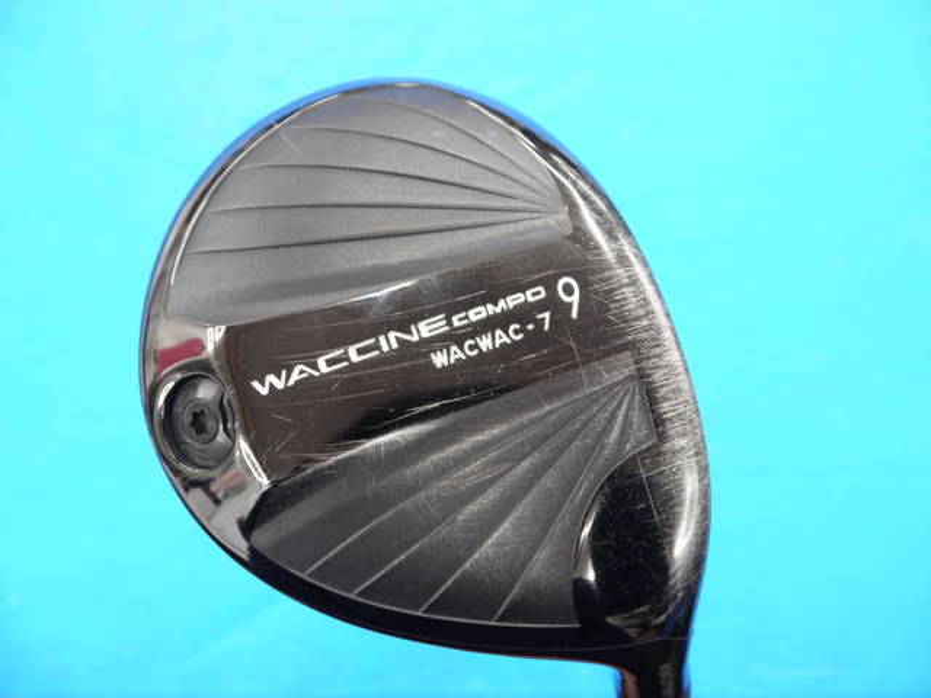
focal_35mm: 84
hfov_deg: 23.3
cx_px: 466
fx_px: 2259
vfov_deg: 17.6
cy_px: 349
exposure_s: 1/40
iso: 800
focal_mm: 42
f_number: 5.6
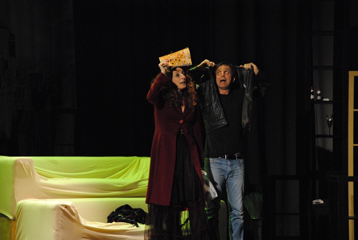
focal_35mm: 158
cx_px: 179
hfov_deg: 13.0
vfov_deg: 8.7
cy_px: 120
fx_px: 1568
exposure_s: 1/20
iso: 1600
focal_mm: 105
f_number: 5.6
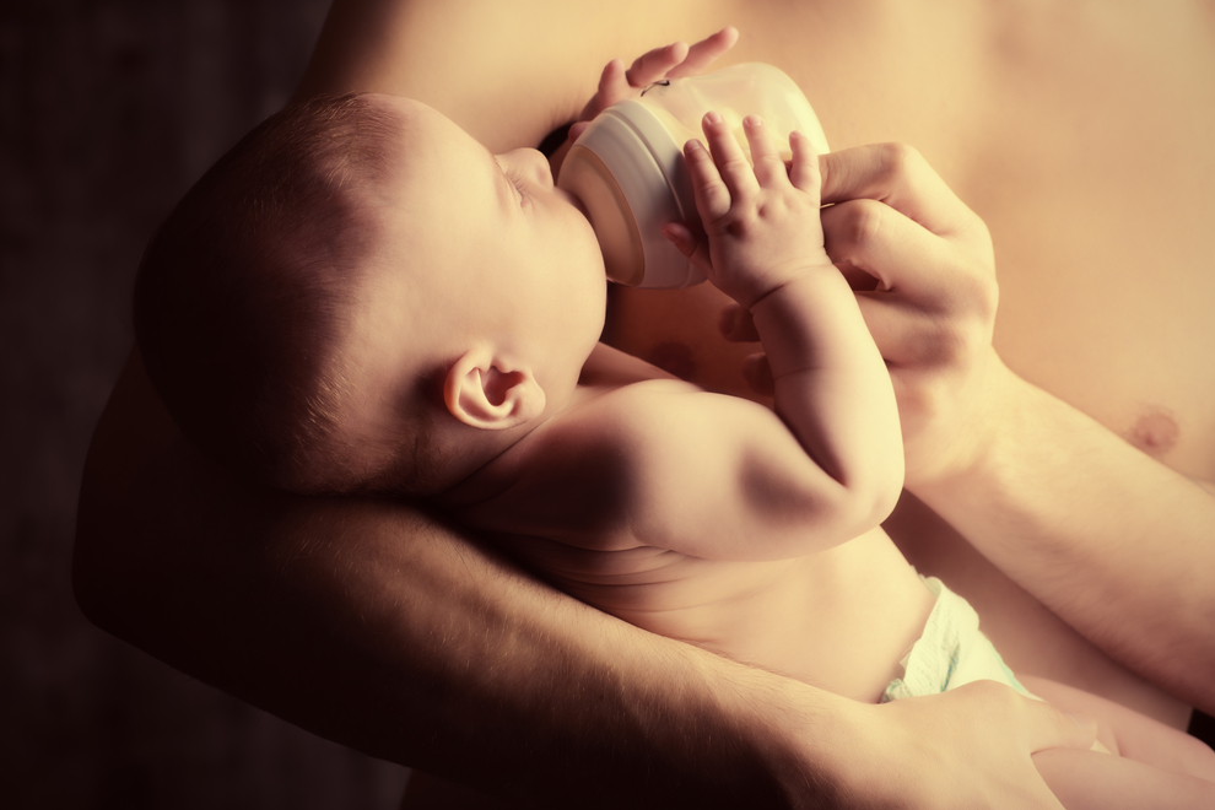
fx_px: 3577
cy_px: 402
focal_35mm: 106
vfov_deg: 12.9
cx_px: 603
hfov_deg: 19.3
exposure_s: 1/160
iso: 100
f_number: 8
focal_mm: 105
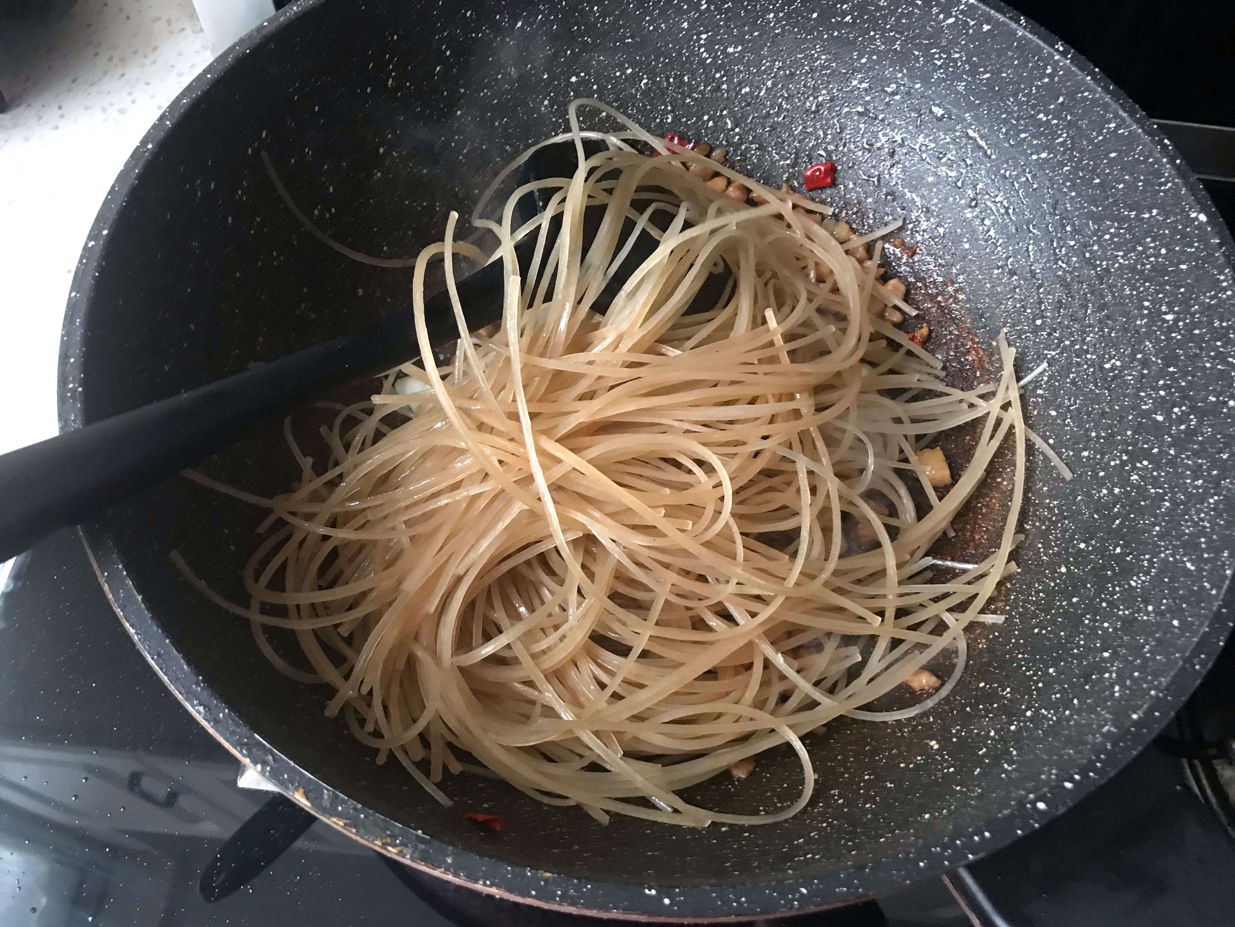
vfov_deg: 49.7
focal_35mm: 28
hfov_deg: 63.4
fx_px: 999
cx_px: 618
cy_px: 464
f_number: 1.8
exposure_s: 1/7
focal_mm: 3.99
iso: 80
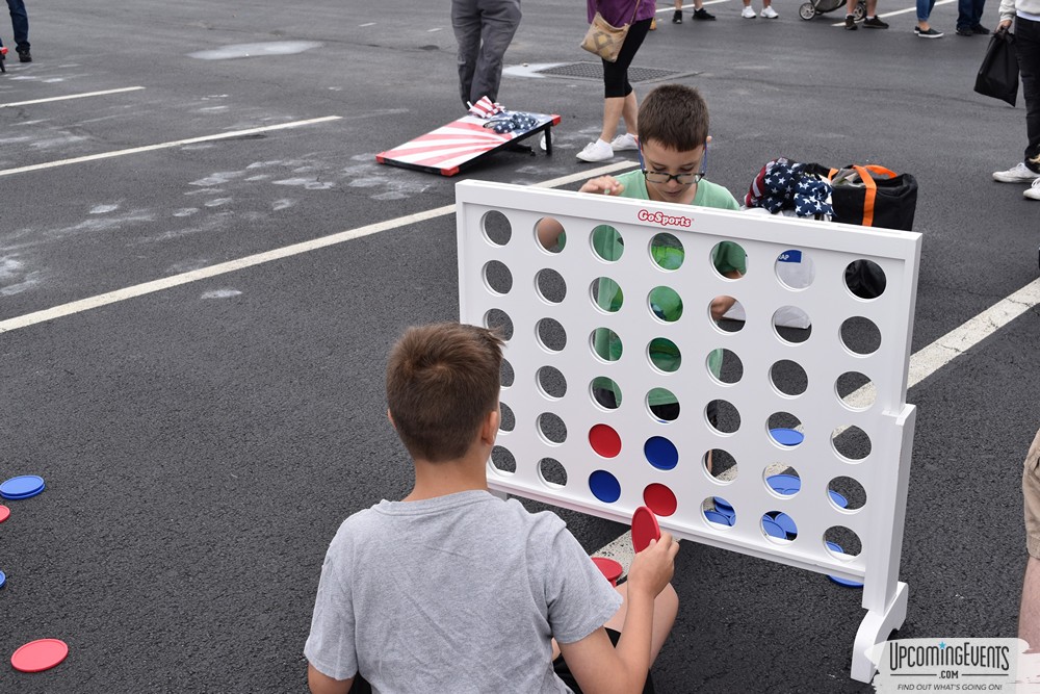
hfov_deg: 46.4
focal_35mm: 42
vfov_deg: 31.9
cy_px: 347
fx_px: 1213
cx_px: 520
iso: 220
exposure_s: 1/250
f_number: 8
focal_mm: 28
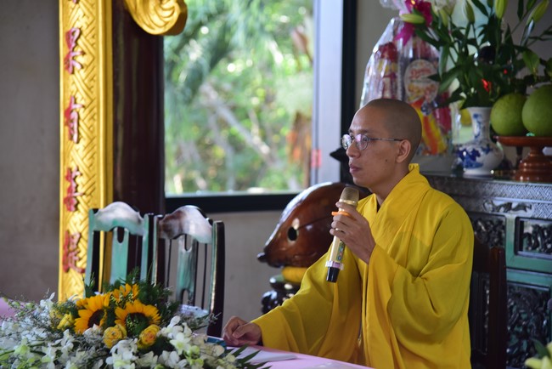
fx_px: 1841
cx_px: 276
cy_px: 184
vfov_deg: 11.4
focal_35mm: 120
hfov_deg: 17.1
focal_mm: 120
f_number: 4.5
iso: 250
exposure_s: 1/50
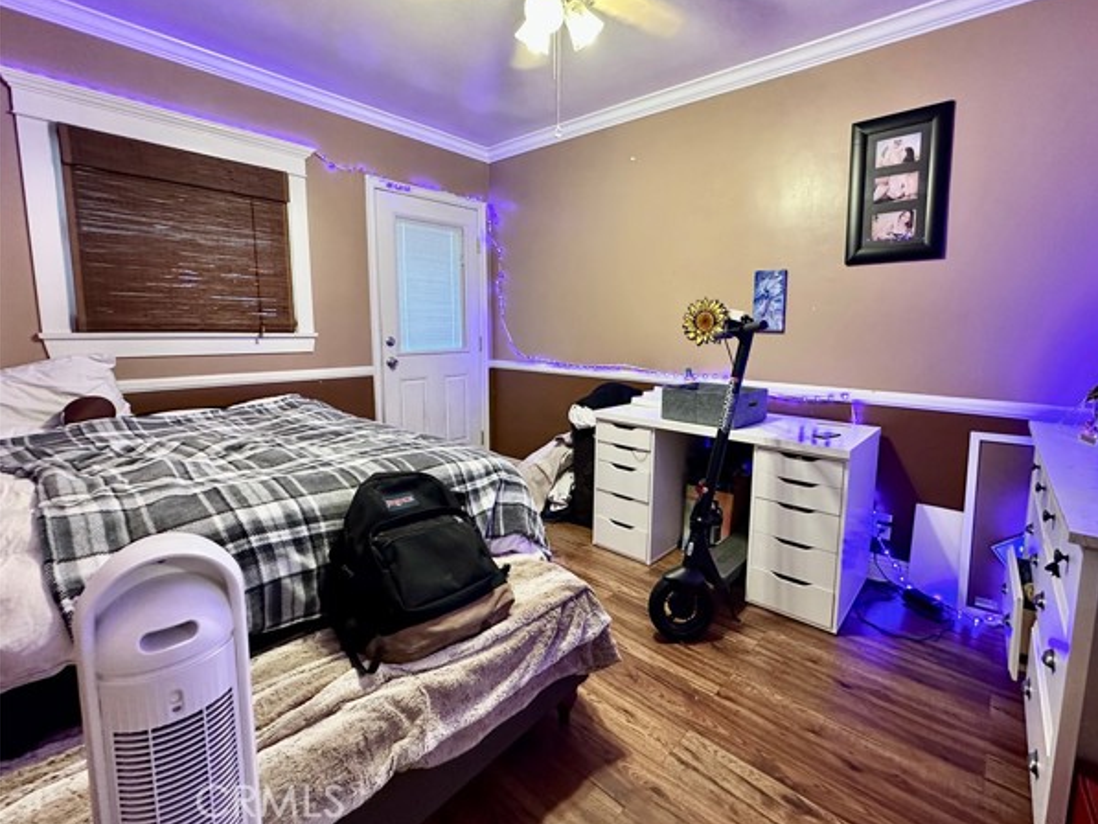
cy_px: 387
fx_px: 476
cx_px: 587
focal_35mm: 15
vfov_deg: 81.7
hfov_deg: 98.0
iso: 400
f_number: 2.2
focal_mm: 2.22
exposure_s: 1/60
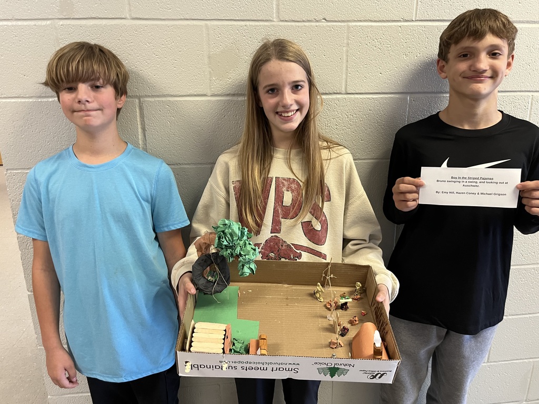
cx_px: 270
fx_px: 405
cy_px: 202
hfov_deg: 67.3
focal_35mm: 26
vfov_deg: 53.1
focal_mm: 5.1
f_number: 1.6
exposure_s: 1/60
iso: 320
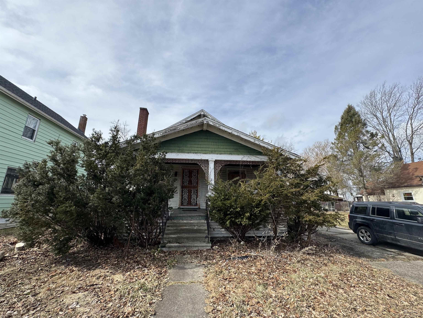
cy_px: 159
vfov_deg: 85.7
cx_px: 212
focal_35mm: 14
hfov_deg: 102.1
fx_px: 171
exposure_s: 1/1236
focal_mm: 2.22
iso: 40
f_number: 2.2
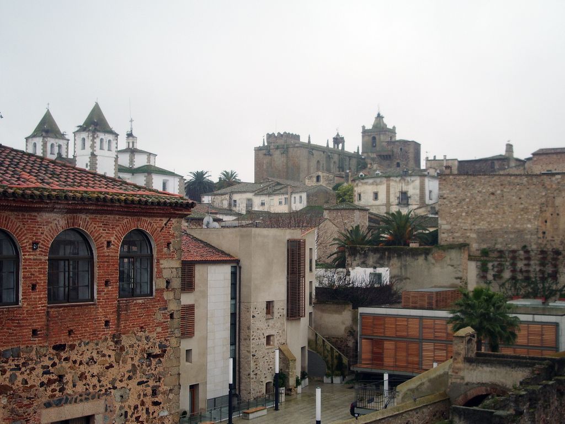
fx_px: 816
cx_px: 282
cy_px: 212
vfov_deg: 29.1
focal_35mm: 50
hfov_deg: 38.2
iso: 50
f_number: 3.1
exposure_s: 1/160
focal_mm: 8.2
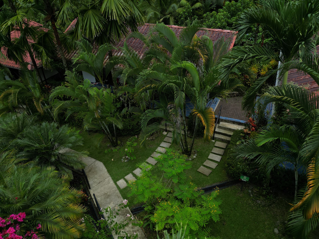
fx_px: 221
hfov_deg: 71.6
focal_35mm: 24
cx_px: 160
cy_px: 120
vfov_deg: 56.8
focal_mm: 6.72
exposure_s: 1/2000
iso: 100
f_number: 1.7
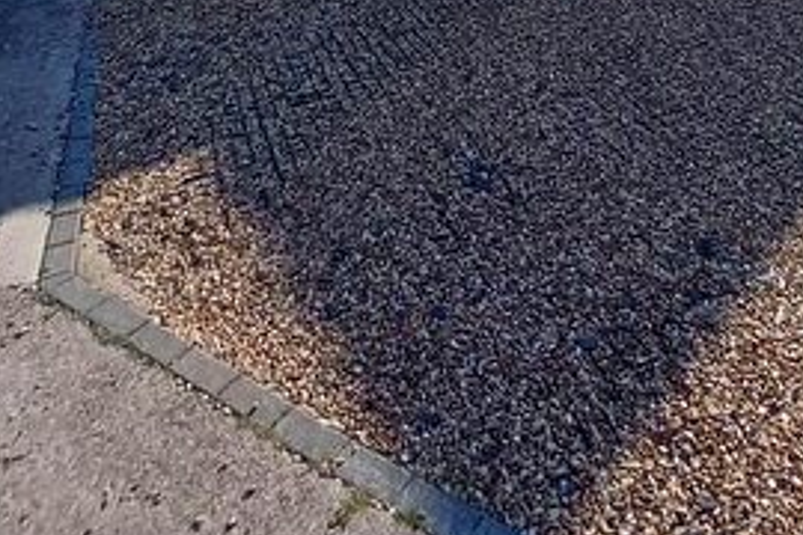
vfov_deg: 28.5
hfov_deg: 53.8
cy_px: -213
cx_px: 506
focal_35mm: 35
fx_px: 781
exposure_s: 1/679
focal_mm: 1.13
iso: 40
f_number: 2.2
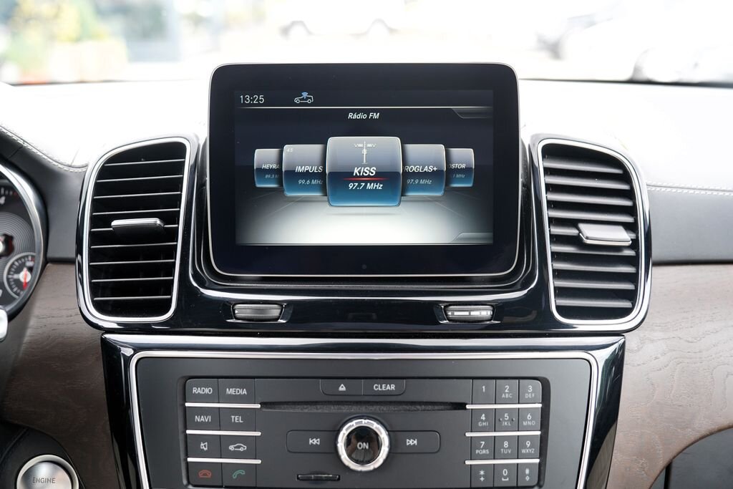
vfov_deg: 36.9
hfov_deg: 53.1
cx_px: 366
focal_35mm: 36
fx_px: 733
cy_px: 244
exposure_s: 1/60
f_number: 4
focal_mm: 36
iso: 500
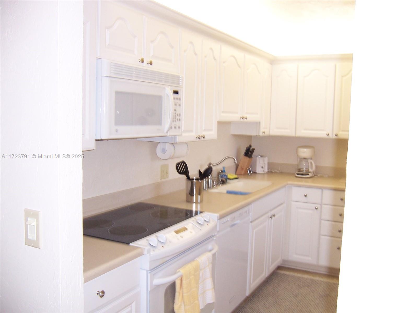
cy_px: 156
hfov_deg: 55.4
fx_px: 398
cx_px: 209
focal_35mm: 33
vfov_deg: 42.9
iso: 140
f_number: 2.8
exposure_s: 1/60
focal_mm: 5.5
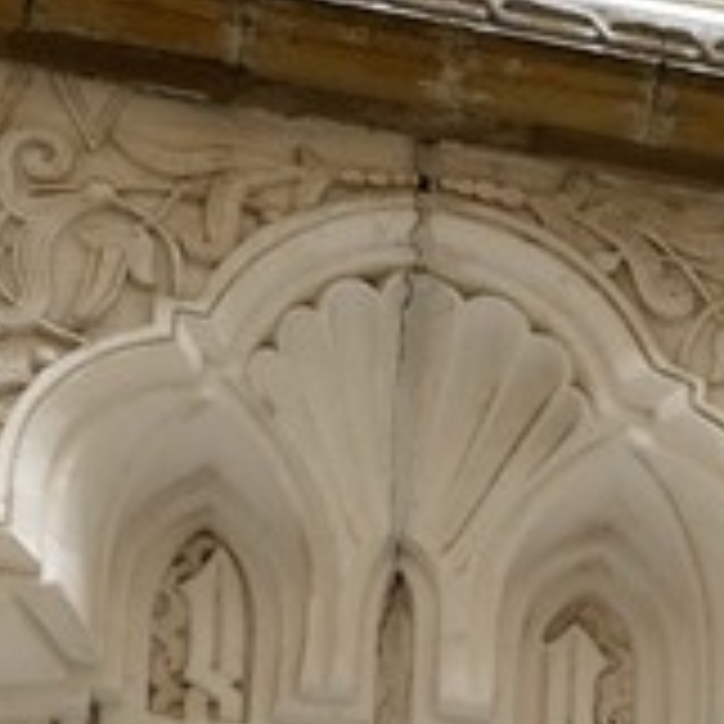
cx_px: 1731
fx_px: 8400
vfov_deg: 4.6
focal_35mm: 355
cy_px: 2473
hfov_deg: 4.8
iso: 1600
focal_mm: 42
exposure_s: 1/13
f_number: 6.3
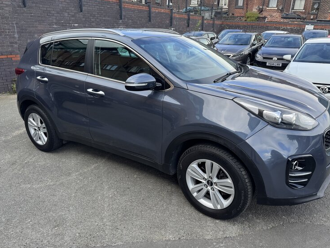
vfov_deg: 53.1
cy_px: 118
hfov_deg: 67.2
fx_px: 248
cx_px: 176
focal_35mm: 26
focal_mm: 6.76
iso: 80
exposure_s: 1/730
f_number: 1.78
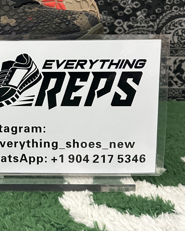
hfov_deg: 27.1
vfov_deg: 33.8
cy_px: 49
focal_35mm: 54
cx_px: 19
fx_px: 370
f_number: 1.78
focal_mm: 6.86
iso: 500
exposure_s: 1/50
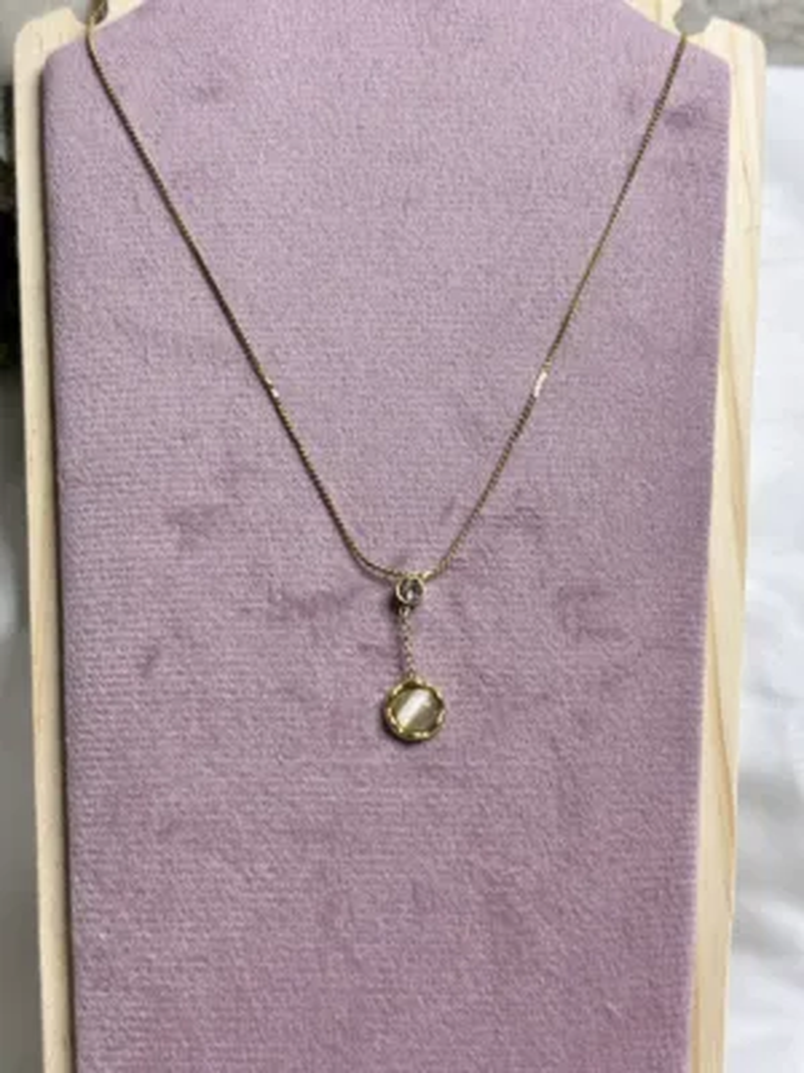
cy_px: 536
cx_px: 402
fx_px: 1610
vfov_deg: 36.8
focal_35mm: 52
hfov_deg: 28.0
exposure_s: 1/50
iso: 40
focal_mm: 5.96
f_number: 1.6
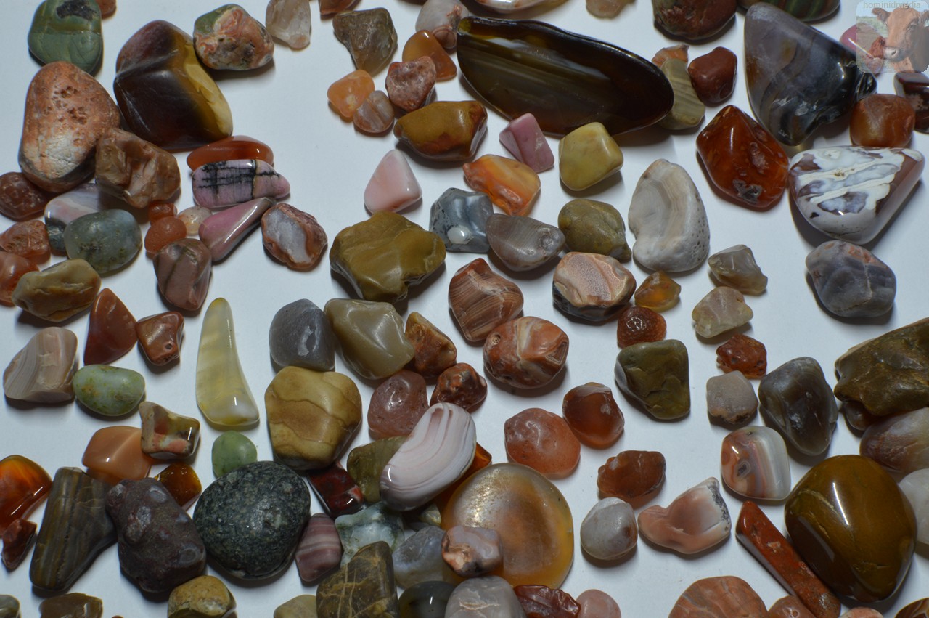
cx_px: 464
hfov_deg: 37.9
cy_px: 309
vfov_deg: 25.7
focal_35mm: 52
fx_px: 1354
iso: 100
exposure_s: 1/1.6
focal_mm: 35
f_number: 22
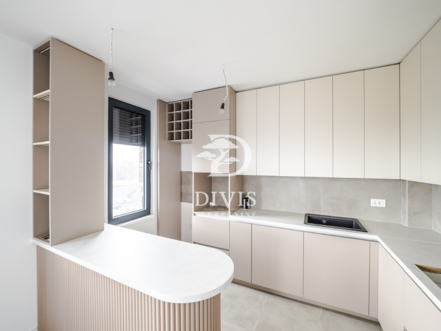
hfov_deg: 102.1
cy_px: 166
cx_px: 220
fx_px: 178
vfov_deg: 85.7
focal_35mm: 14
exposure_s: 1/40
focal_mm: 7
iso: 400
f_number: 4
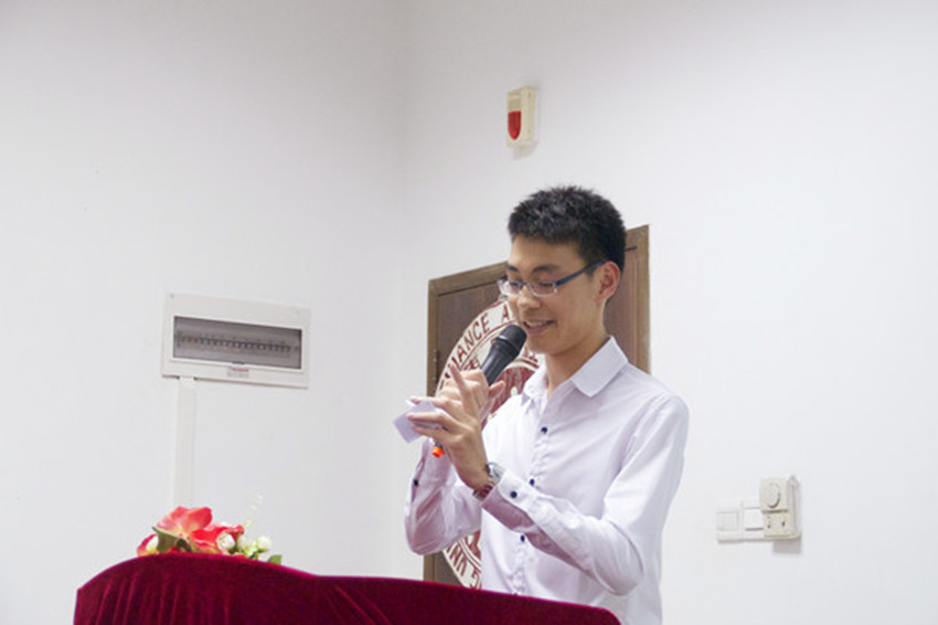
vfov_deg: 17.5
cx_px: 469
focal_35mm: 78
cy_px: 312
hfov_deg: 26.0
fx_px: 2031
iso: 3200
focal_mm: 52
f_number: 5.6
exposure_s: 1/80
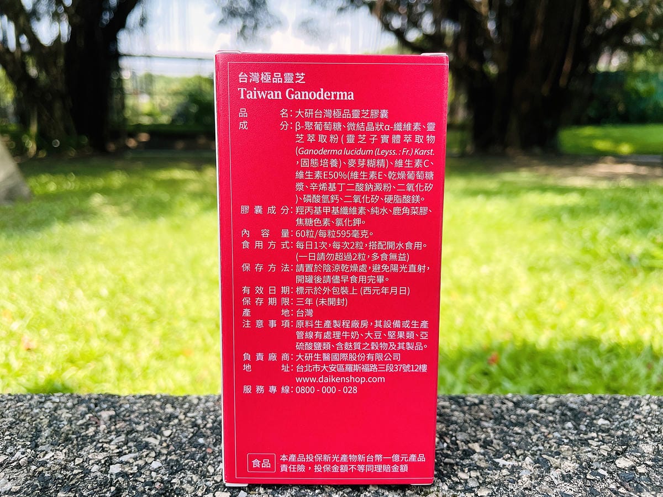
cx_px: 332
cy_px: 248
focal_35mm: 26
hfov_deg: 67.3
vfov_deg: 53.1
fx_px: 498
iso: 32
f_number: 1.6
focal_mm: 4.2
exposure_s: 1/1171
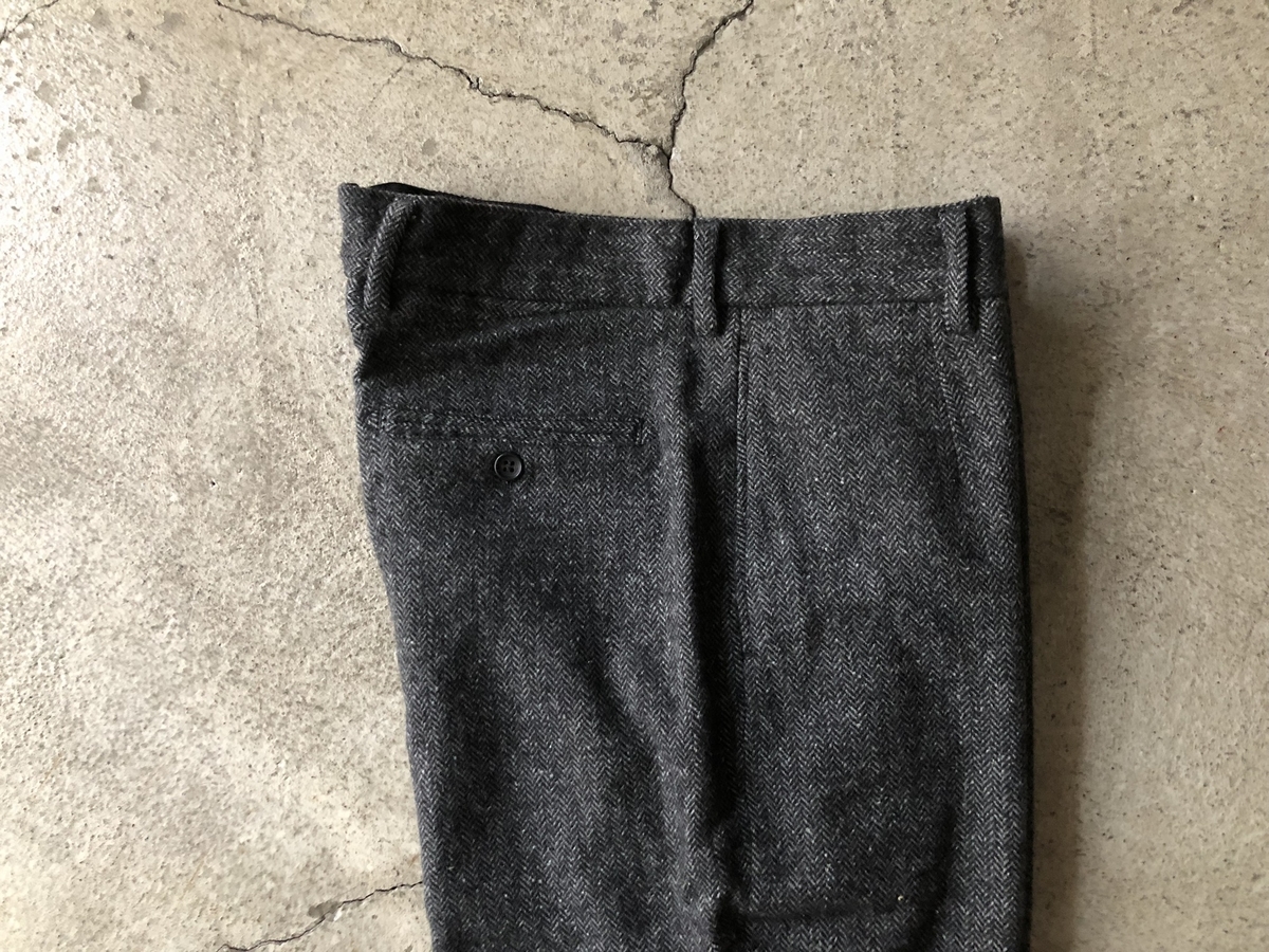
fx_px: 1026
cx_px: 634
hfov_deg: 63.4
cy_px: 476
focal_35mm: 28
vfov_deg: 49.7
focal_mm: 4
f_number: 1.8
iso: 100
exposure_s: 1/4
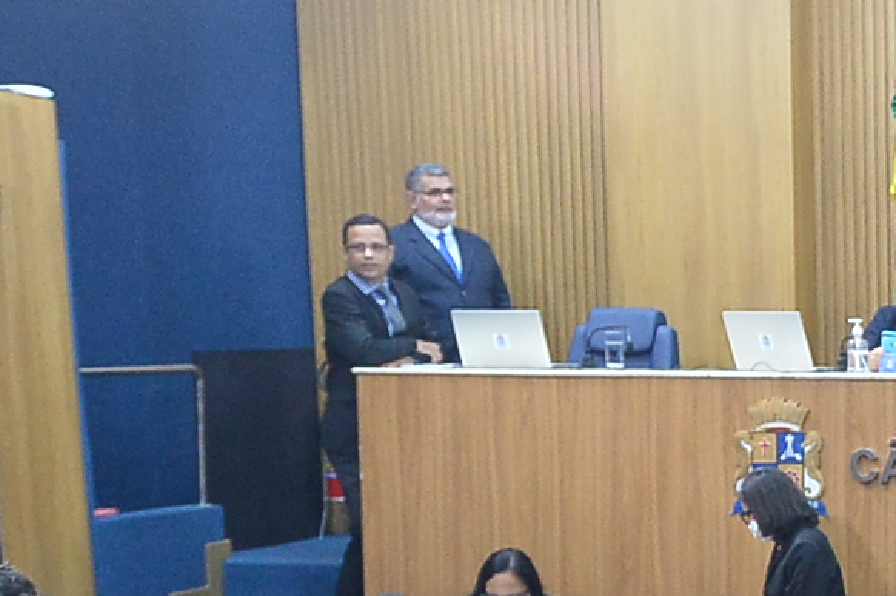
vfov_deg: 18.3
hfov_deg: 23.2
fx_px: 1790
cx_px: 1312
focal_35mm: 72
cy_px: 618
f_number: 7.1
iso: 4000
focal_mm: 17
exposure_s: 1/125
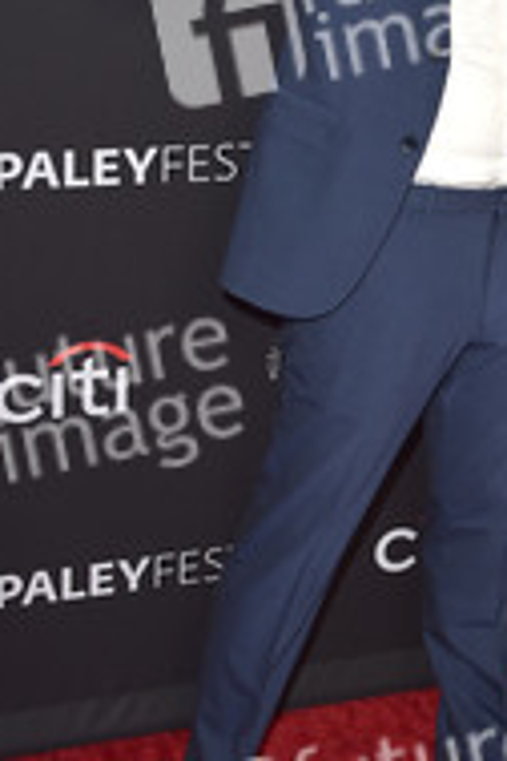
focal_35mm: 76
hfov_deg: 17.6
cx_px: 477
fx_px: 1605
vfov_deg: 26.4
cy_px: 213
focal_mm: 36
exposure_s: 1/200
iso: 400
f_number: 6.3
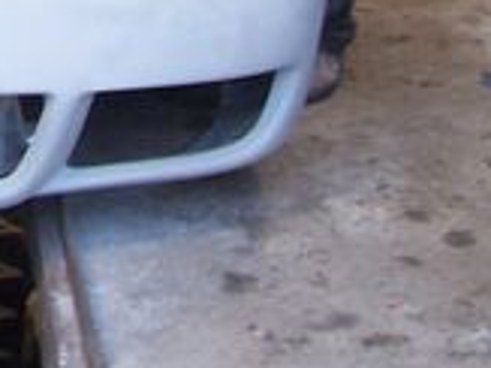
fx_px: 2112
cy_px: -250
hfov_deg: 12.8
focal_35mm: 149
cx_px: -175
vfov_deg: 9.5
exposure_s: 1/30
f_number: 2.8
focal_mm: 6.3
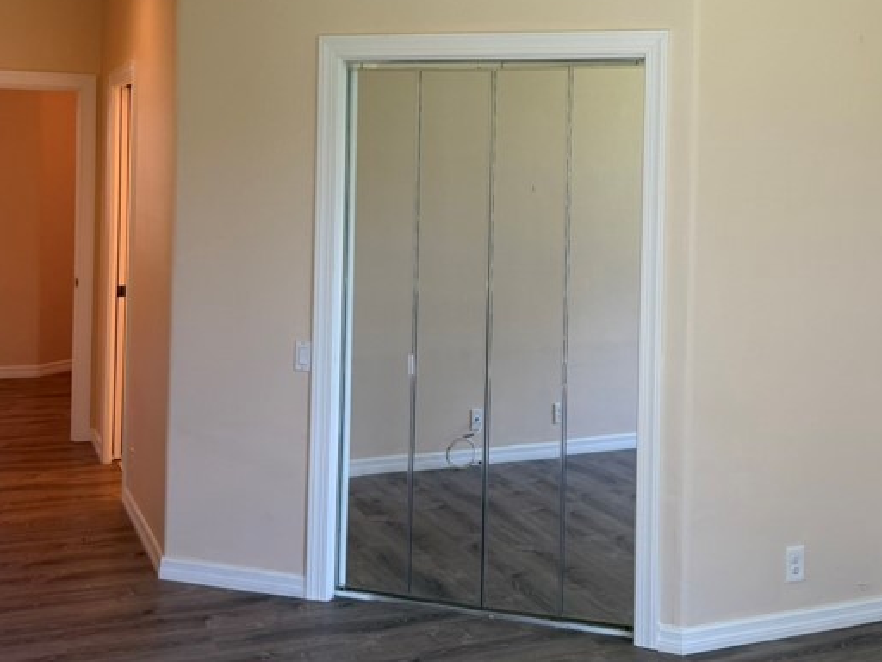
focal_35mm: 48
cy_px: 167
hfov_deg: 39.4
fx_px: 1223
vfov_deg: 29.8
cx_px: 550
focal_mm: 6.76
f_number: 1.78
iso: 125
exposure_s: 1/121
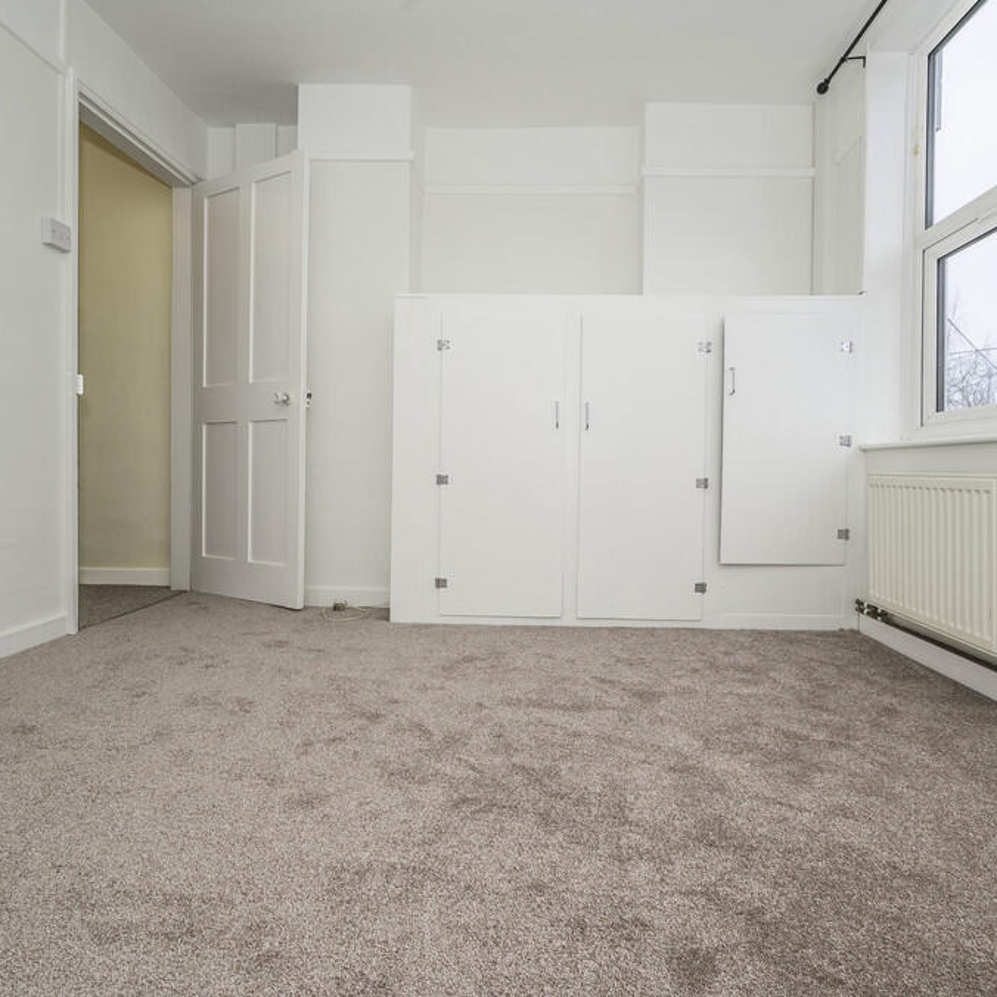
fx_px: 587
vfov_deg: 80.7
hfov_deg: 80.6
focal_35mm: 18
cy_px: 496
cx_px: 537
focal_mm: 14
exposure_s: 1/125
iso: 400
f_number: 7.1
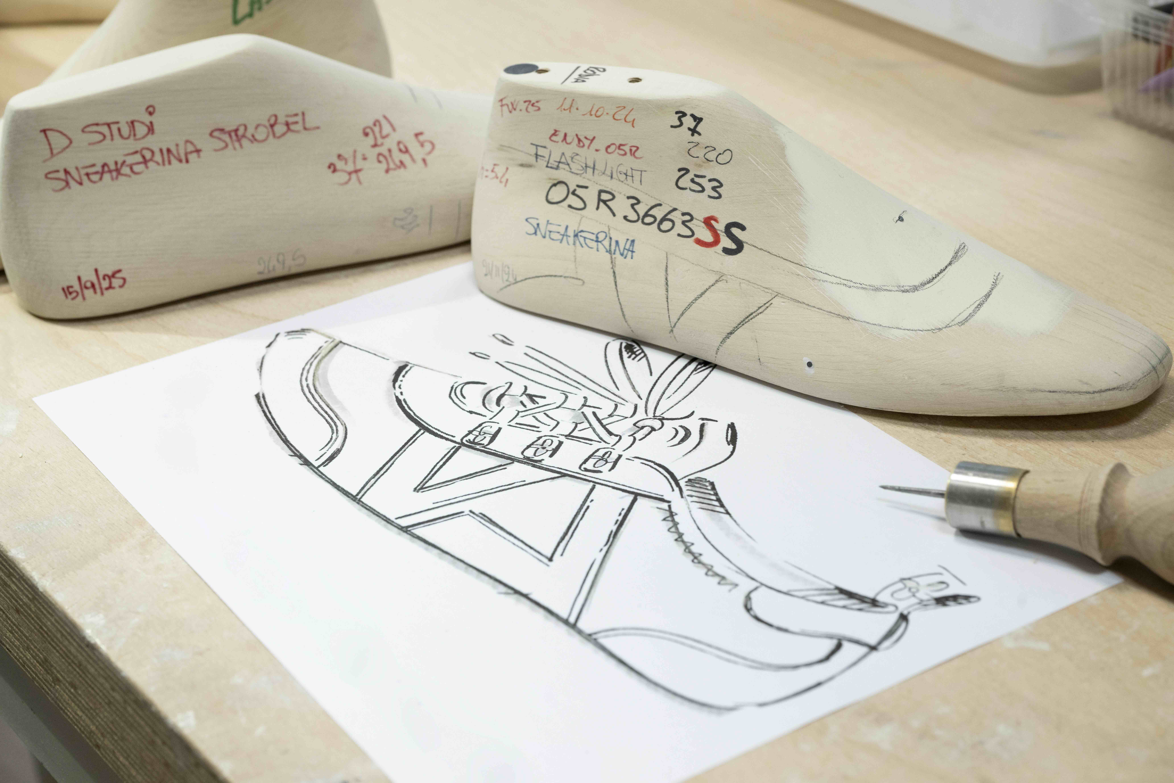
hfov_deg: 29.7
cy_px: 392
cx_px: 587
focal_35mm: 68
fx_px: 2217
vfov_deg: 20.0
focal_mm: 68
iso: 1250
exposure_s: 1/100
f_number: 8
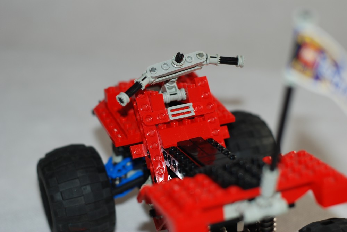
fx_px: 724
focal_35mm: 75
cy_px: 116
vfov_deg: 18.2
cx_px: 174
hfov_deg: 27.0
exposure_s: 1/60
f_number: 2.8
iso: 200
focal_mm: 50
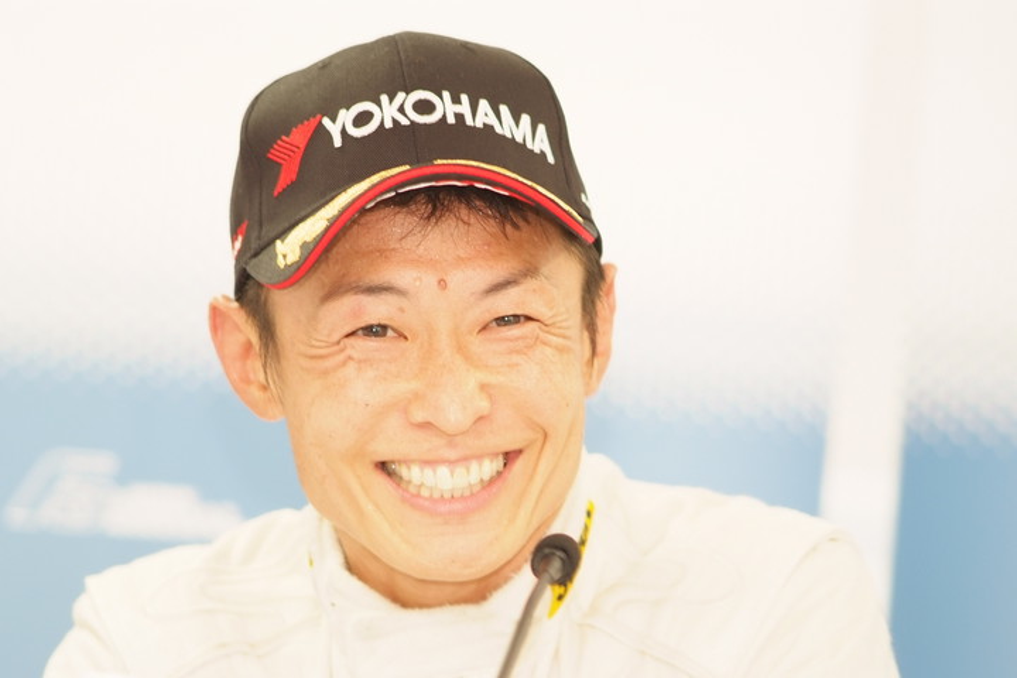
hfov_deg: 7.6
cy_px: 339
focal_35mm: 270
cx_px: 508
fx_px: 7627
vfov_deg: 5.1
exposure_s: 1/60
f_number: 2.8
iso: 800
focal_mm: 180
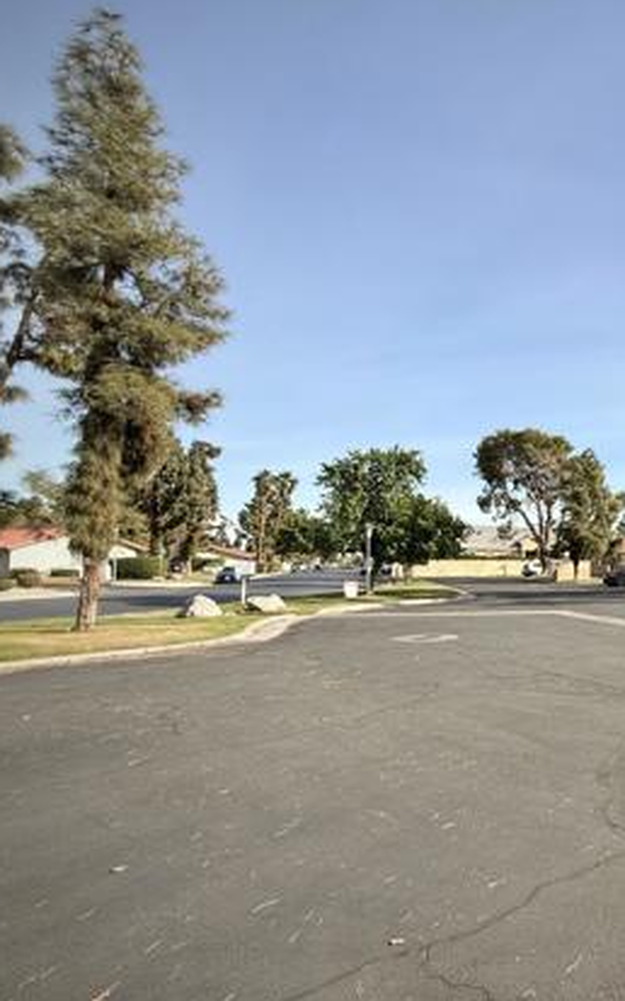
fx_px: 627
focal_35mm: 23
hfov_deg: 40.8
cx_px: 710
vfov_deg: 77.0
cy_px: 538
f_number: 2.2
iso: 50
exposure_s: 1/1431
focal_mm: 2.22
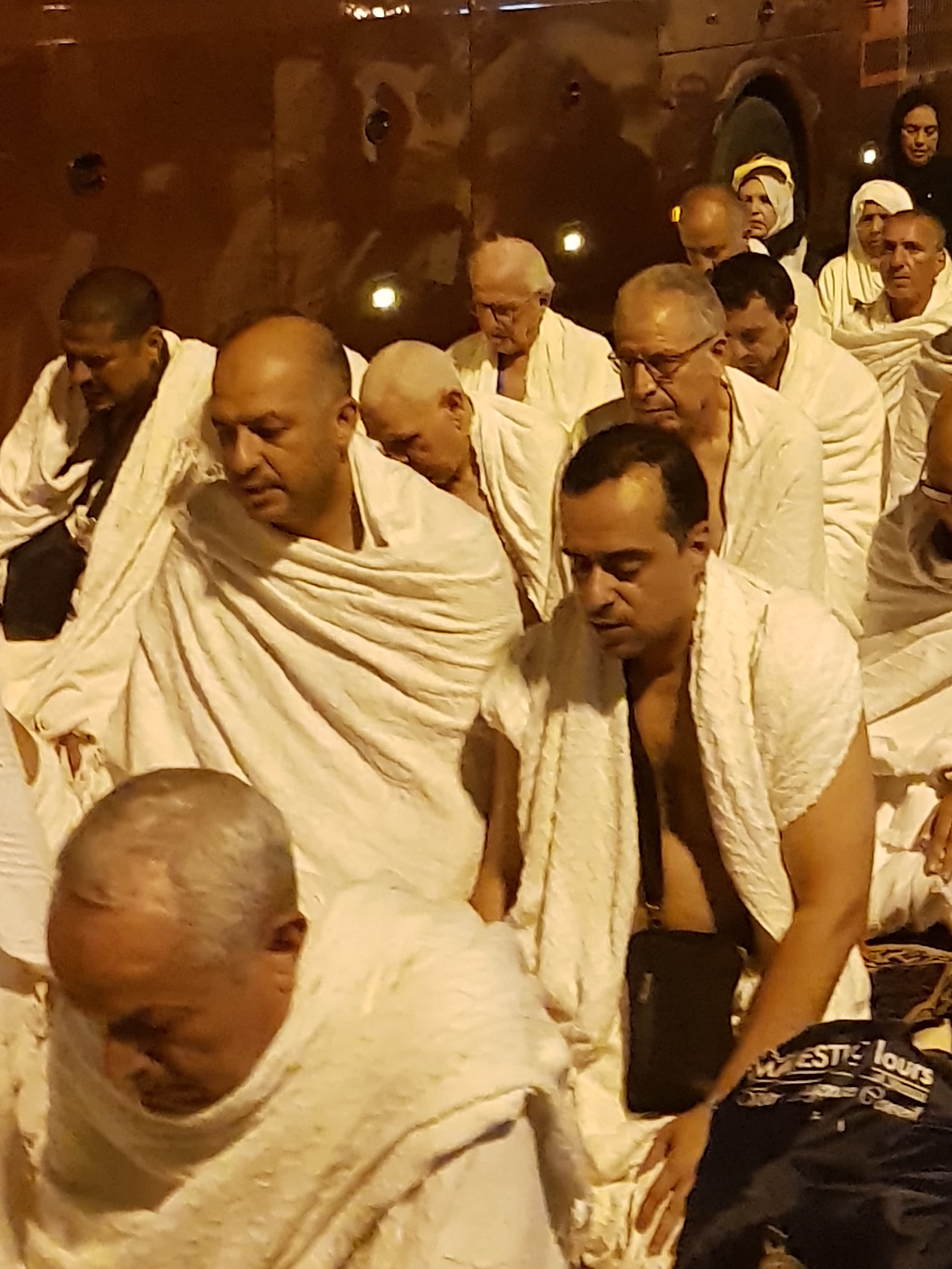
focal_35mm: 64
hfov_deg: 22.9
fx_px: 2346
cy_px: 267
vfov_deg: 29.6
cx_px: 583
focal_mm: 4.2
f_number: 1.7
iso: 800
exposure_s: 1/40
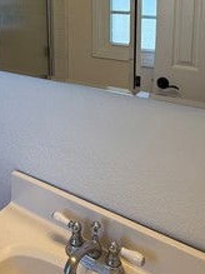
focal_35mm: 41
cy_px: 39
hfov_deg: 34.5
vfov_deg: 42.8
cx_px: 55
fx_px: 324
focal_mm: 2.22
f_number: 2.2
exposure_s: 1/142
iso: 64
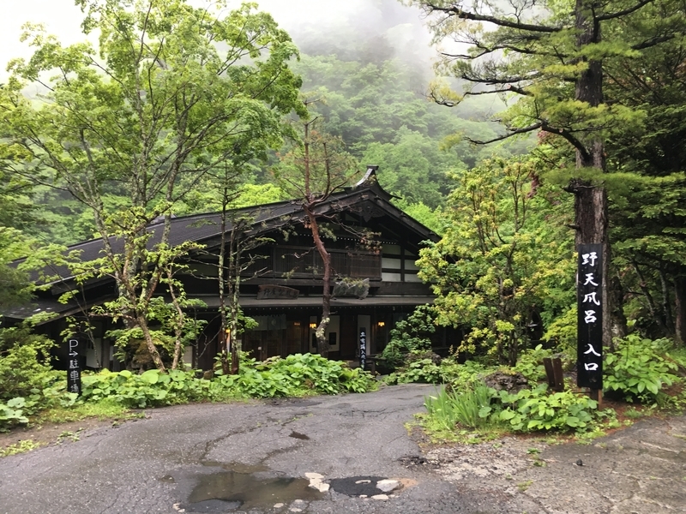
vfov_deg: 48.2
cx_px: 343
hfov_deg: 61.7
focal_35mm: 29
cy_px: 257
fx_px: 575
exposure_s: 1/30
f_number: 2.2
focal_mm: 4.15
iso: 25
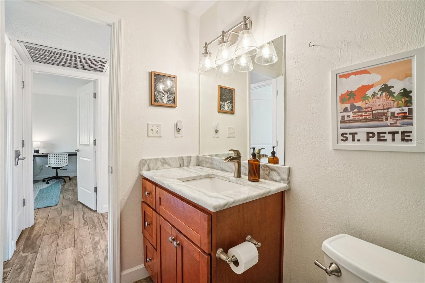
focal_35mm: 15
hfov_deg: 100.4
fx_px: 177
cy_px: 142
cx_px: 212
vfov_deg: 77.3
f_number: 8
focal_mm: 10
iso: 500
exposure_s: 1/30
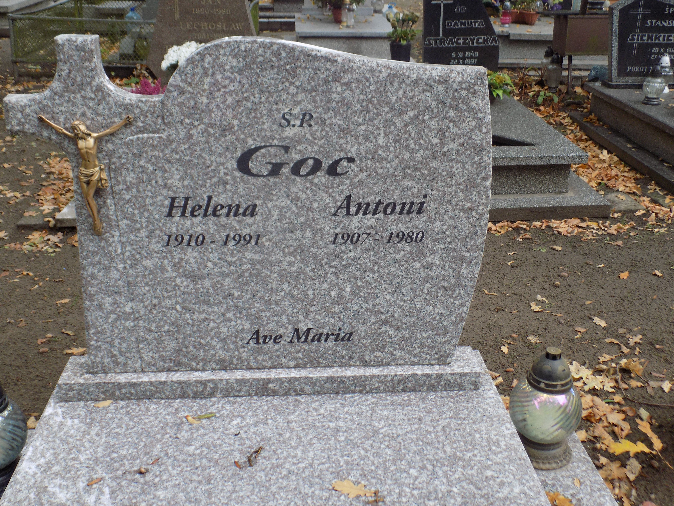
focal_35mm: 37
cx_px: 337
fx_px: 720
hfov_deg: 50.1
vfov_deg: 38.7
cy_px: 253
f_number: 3.5
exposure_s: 1/30
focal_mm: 6.6
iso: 160
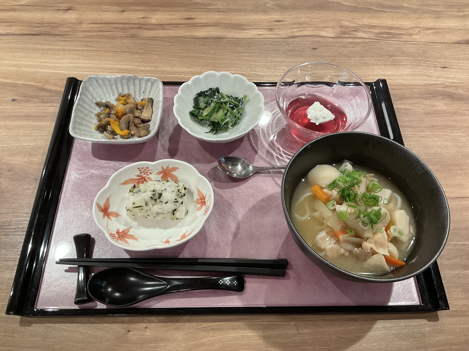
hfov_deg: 61.7
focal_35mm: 29
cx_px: 234
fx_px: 393
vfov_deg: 48.2
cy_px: 176
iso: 100
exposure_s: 1/60
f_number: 1.8
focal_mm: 3
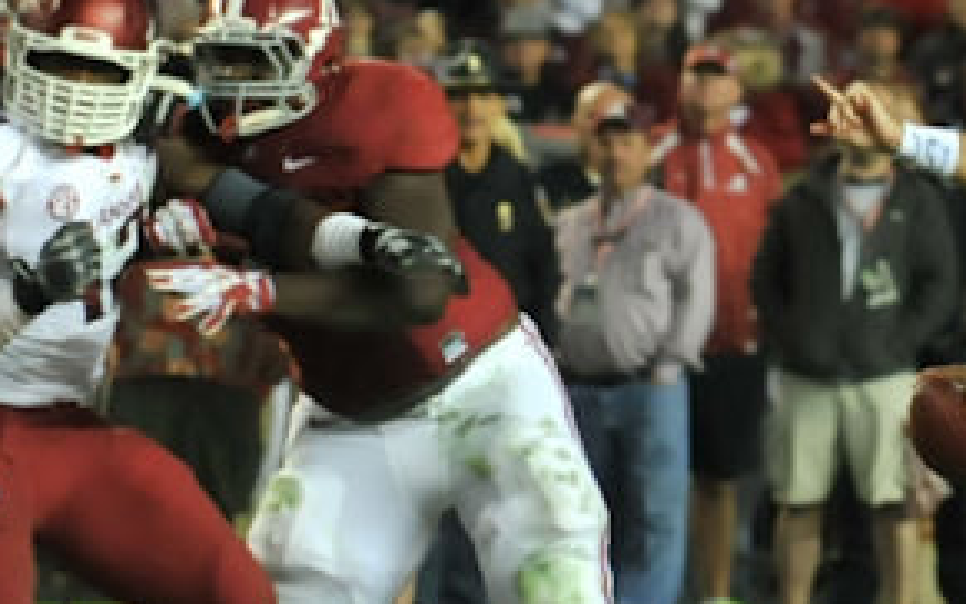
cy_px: 407
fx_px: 12481
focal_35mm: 474
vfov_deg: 2.8
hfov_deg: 4.4
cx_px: 654
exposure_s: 1/400
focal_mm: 200
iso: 800
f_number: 2.8
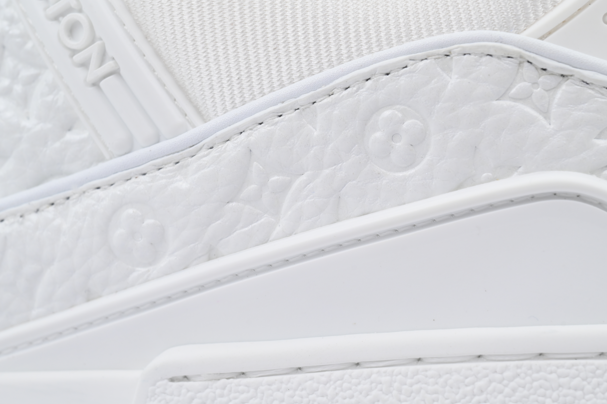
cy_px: 199
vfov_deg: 11.7
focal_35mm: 117
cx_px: 324
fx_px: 1972
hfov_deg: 17.5
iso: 400
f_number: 11
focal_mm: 91
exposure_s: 1/100
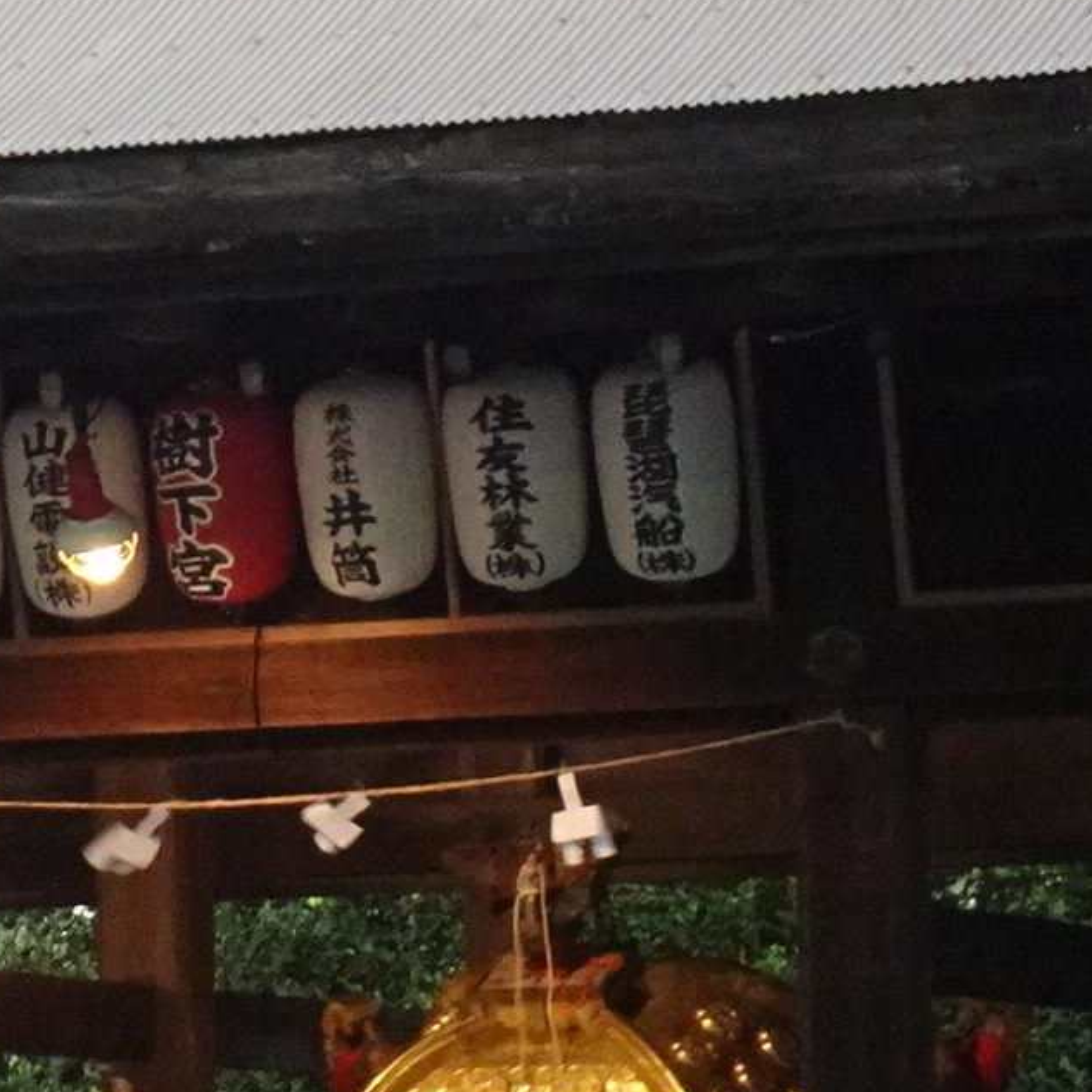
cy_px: 1268
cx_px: -686
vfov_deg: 6.0
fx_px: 10350
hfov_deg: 6.0
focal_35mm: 290
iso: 800
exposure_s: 1/40
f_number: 5
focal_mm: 12.66
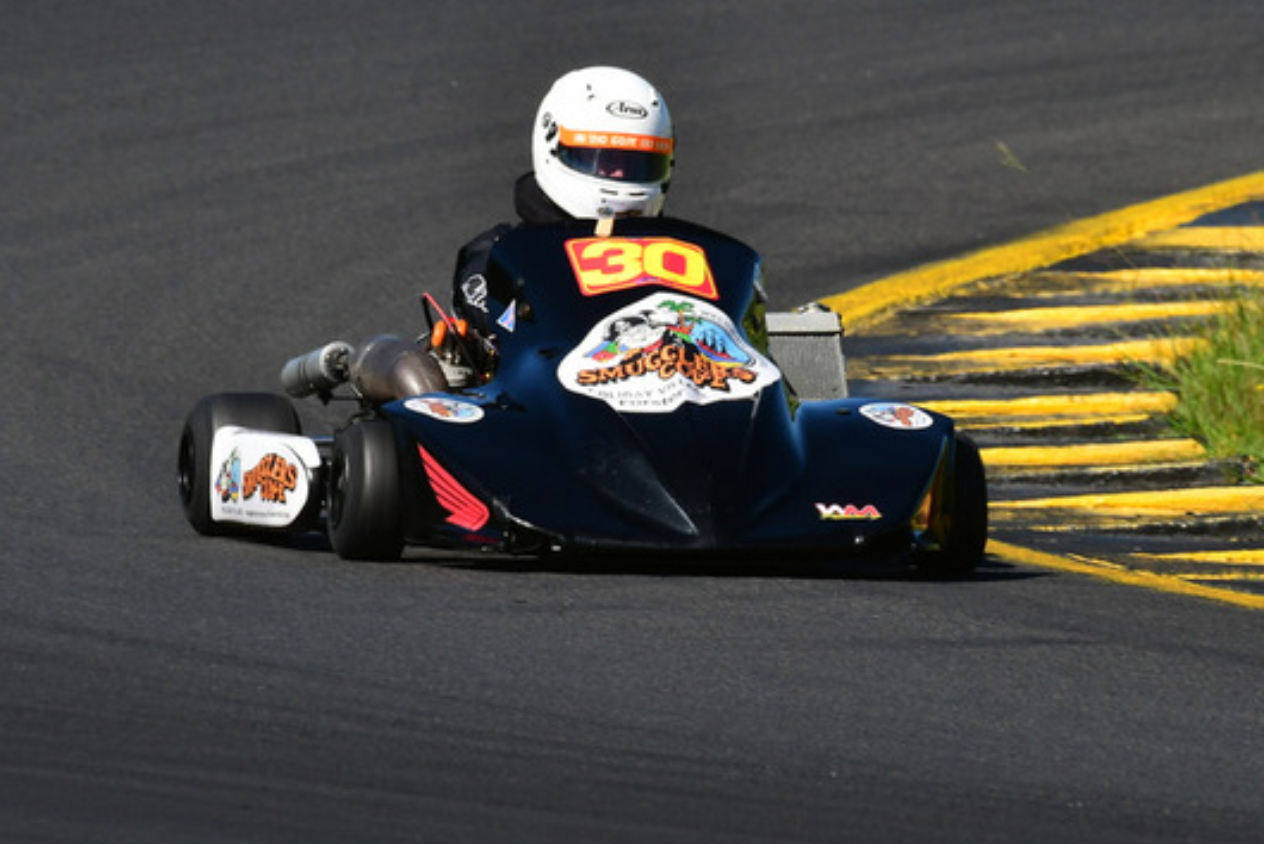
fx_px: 39766
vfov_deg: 1.2
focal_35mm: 1132
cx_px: 680
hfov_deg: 1.8
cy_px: 257
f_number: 11
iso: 400
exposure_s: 1/640
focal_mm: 500
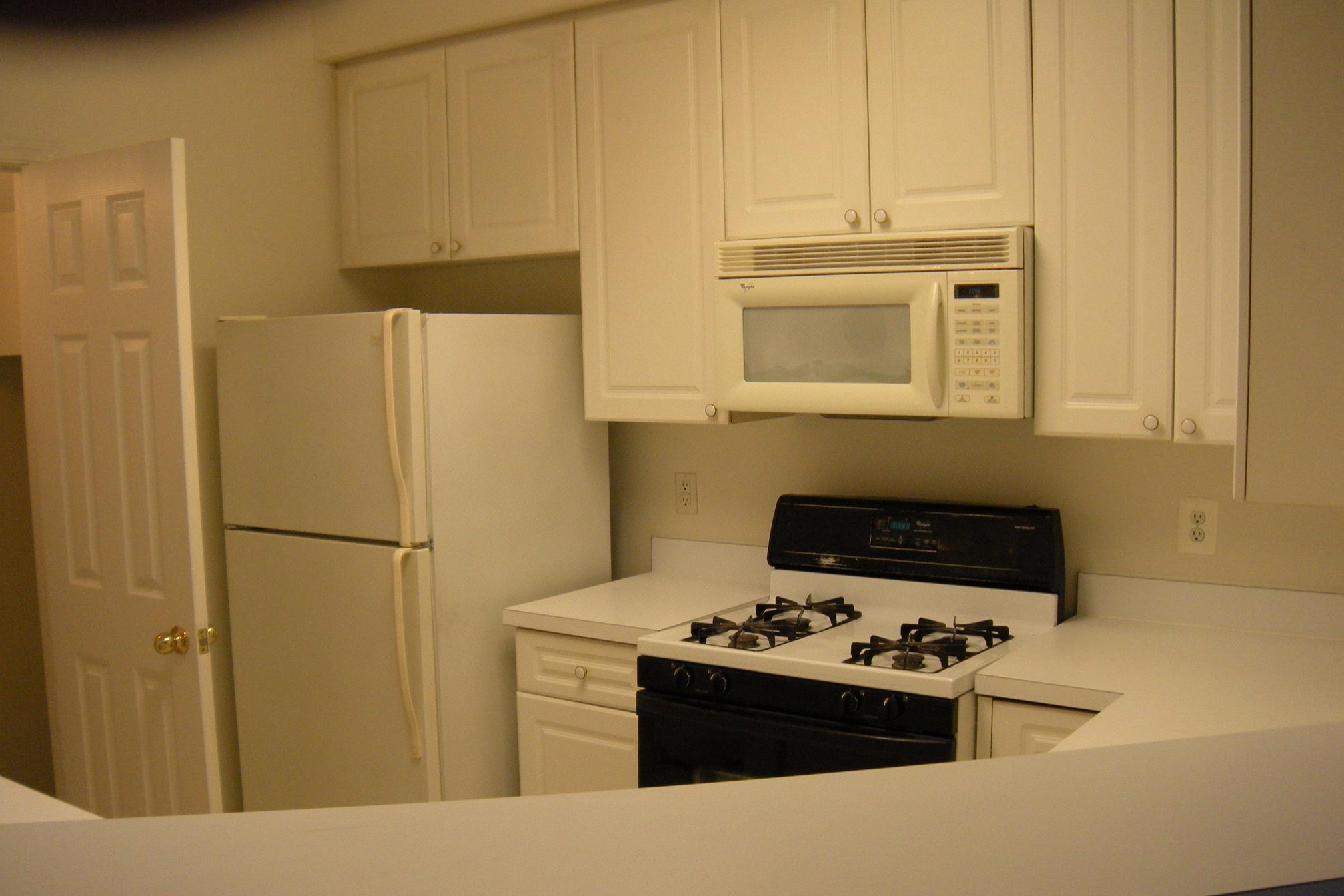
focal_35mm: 37
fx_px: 1381
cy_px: 504
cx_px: 681
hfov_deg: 51.9
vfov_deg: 35.9
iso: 145
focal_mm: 5.9
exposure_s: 1/53.7
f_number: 3.8
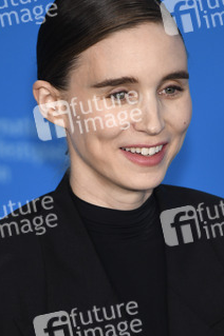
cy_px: 169
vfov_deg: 8.2
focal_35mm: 251
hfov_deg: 5.5
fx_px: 2348
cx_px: 118
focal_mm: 200
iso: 640
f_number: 3.5
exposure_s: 1/500
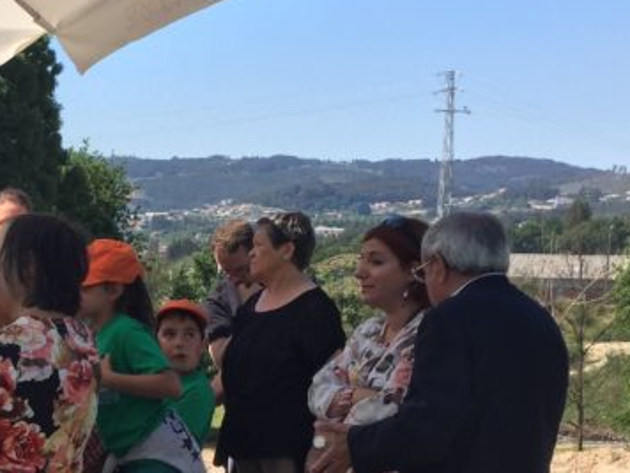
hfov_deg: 21.5
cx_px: 11
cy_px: 413
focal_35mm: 88
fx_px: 1602
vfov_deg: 16.6
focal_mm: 4.15
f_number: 2.2
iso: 32
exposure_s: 1/1522
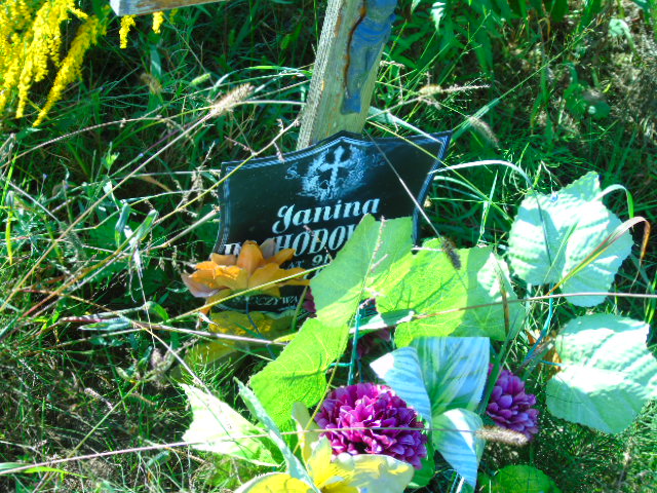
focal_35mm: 82
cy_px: 246
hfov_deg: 23.8
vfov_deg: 18.0
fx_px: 1556
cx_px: 328
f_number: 4.1
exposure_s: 1/100
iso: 80
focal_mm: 15
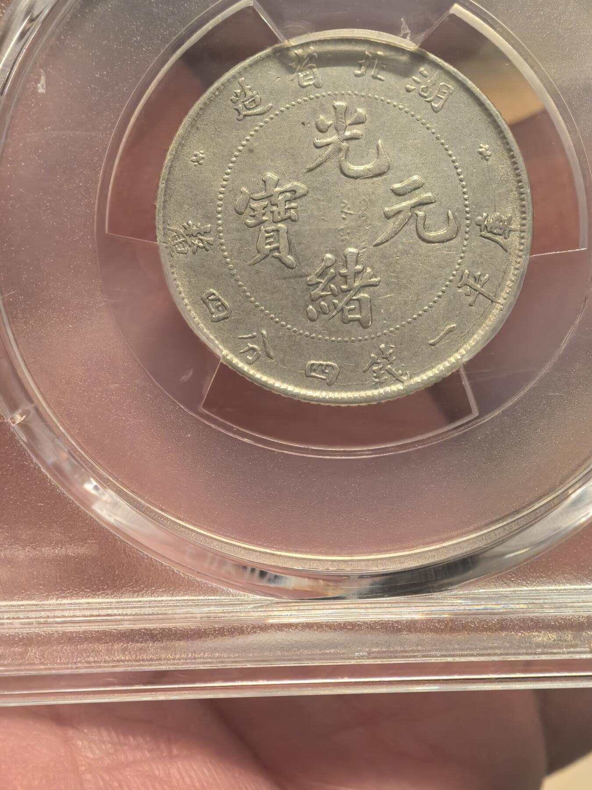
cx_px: 296
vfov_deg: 20.7
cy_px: 395
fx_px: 2166
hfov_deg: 15.6
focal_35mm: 95
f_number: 3
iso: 1000
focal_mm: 14.6
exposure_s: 1/100
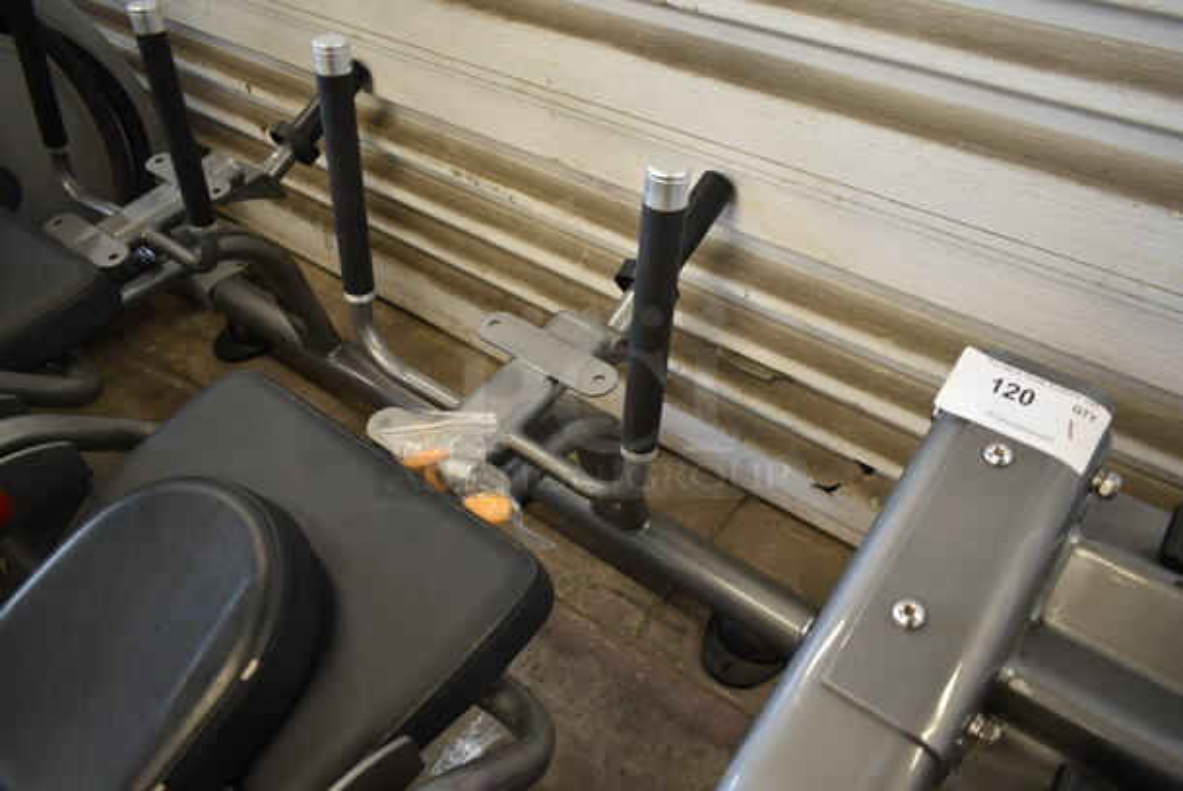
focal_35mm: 27
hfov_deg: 67.3
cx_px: 592
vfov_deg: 48.0
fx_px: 888
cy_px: 396
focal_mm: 18
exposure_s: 1/30
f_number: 3.5
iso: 320
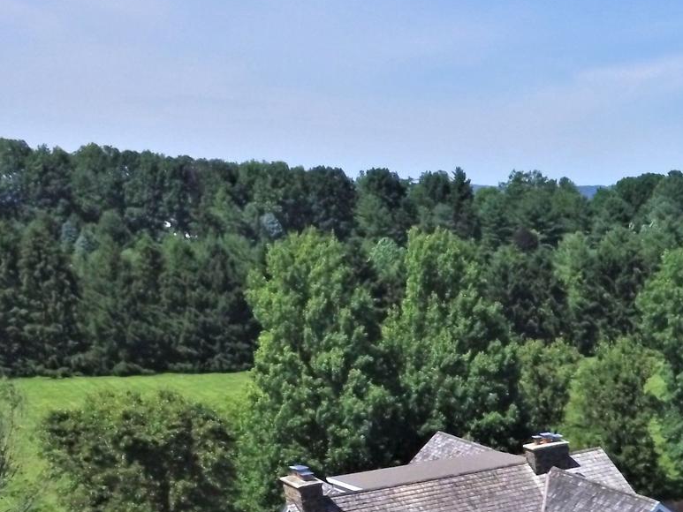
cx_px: 806
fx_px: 1046
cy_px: 566
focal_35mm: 53
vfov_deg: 25.5
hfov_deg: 30.9
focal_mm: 3.61
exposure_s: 1/6410
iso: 400
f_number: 2.8
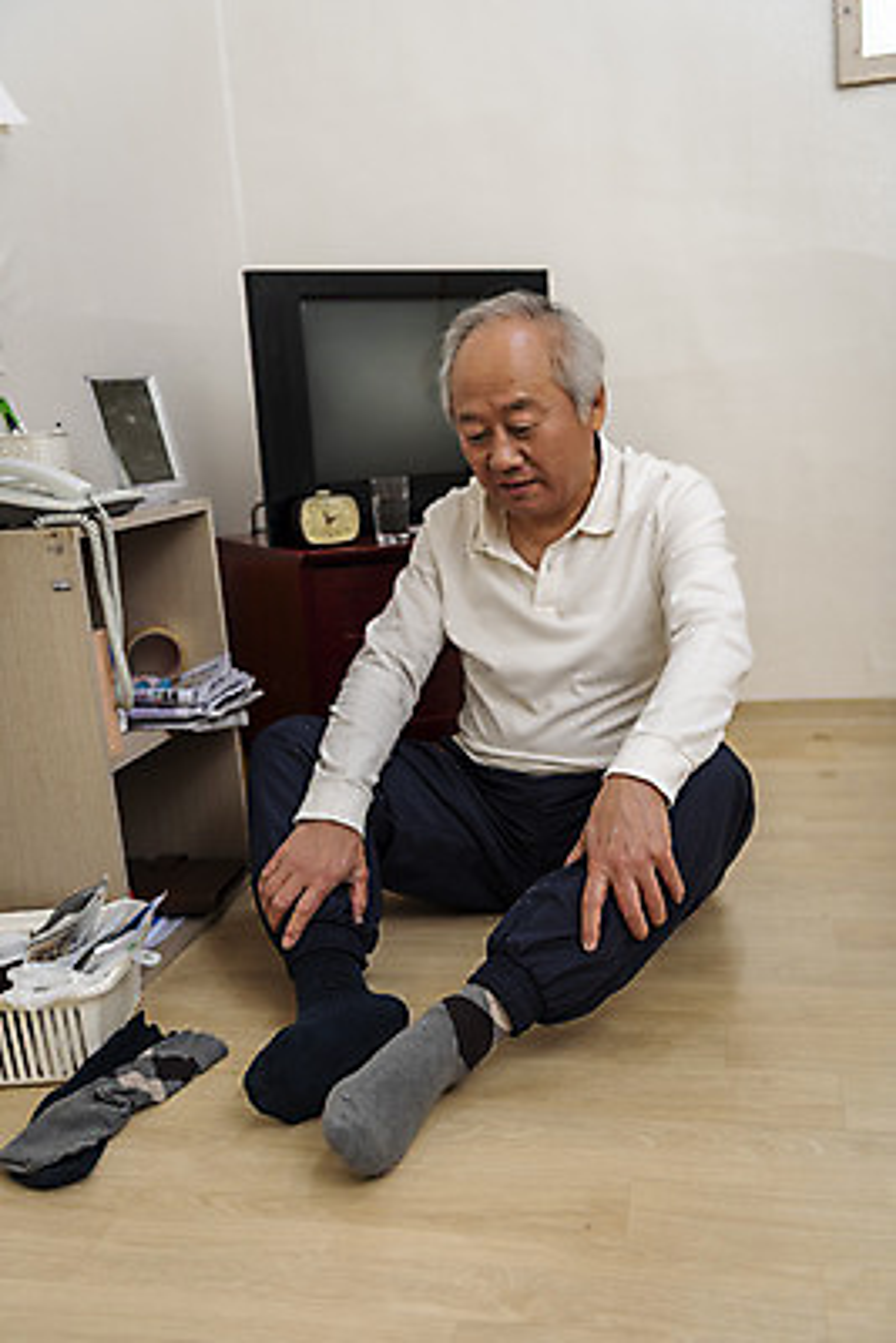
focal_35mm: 34
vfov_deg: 55.8
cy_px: 672
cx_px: 448
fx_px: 1268
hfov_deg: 38.9
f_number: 2.8
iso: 200
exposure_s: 1/125
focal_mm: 34
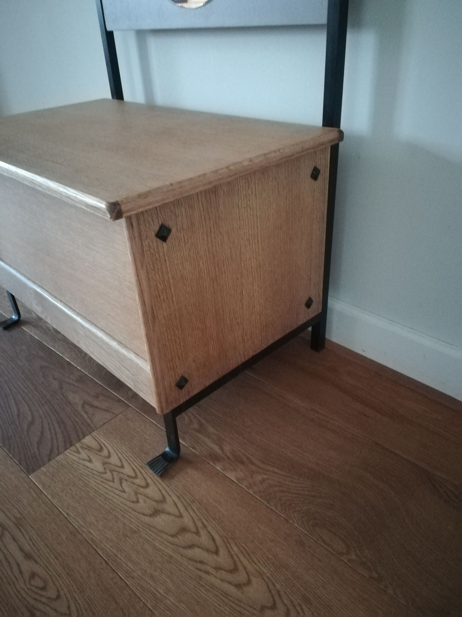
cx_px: 231
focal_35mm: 26
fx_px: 463
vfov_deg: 67.3
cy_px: 308
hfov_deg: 53.1
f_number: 2.2
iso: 3200
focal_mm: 3.83
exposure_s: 1/14.3
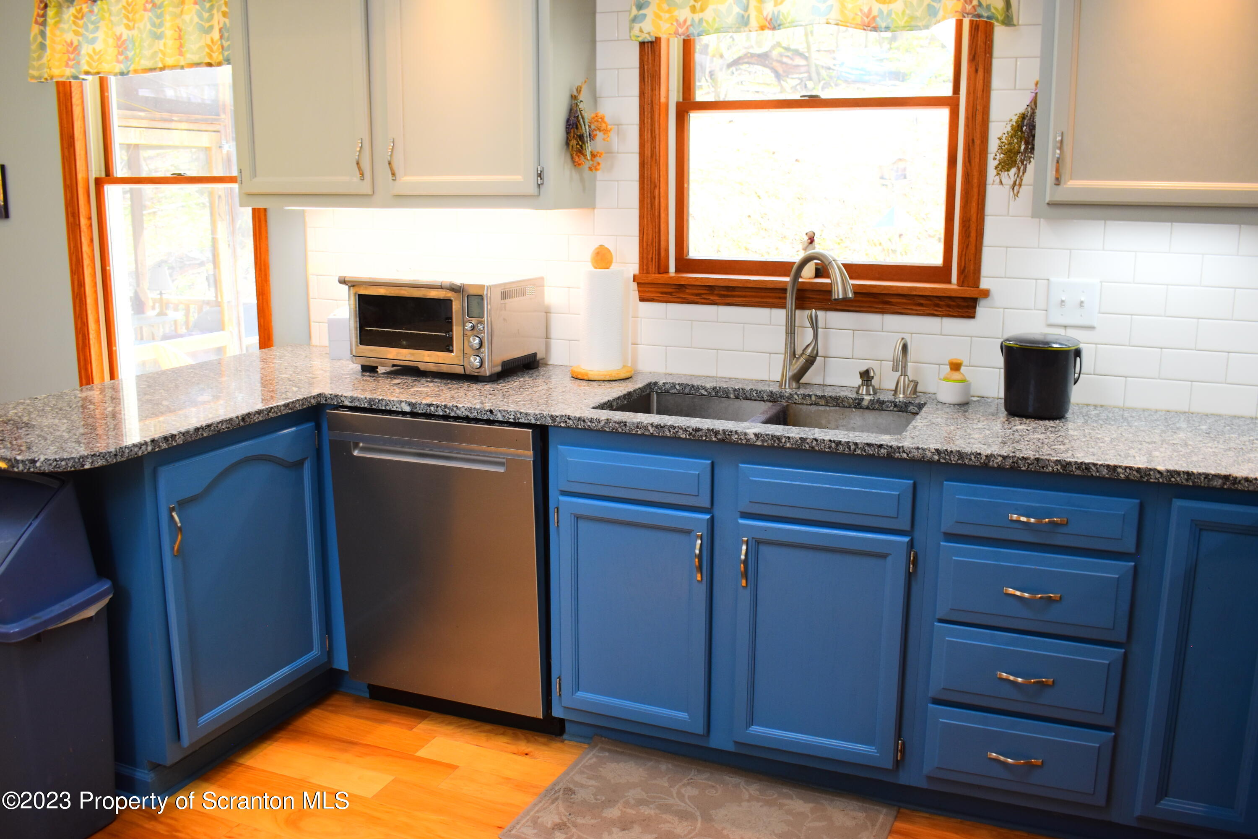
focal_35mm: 32
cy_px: 420
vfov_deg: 41.7
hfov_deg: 59.5
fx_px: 1101
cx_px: 629
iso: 400
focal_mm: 21
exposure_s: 1/100
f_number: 5
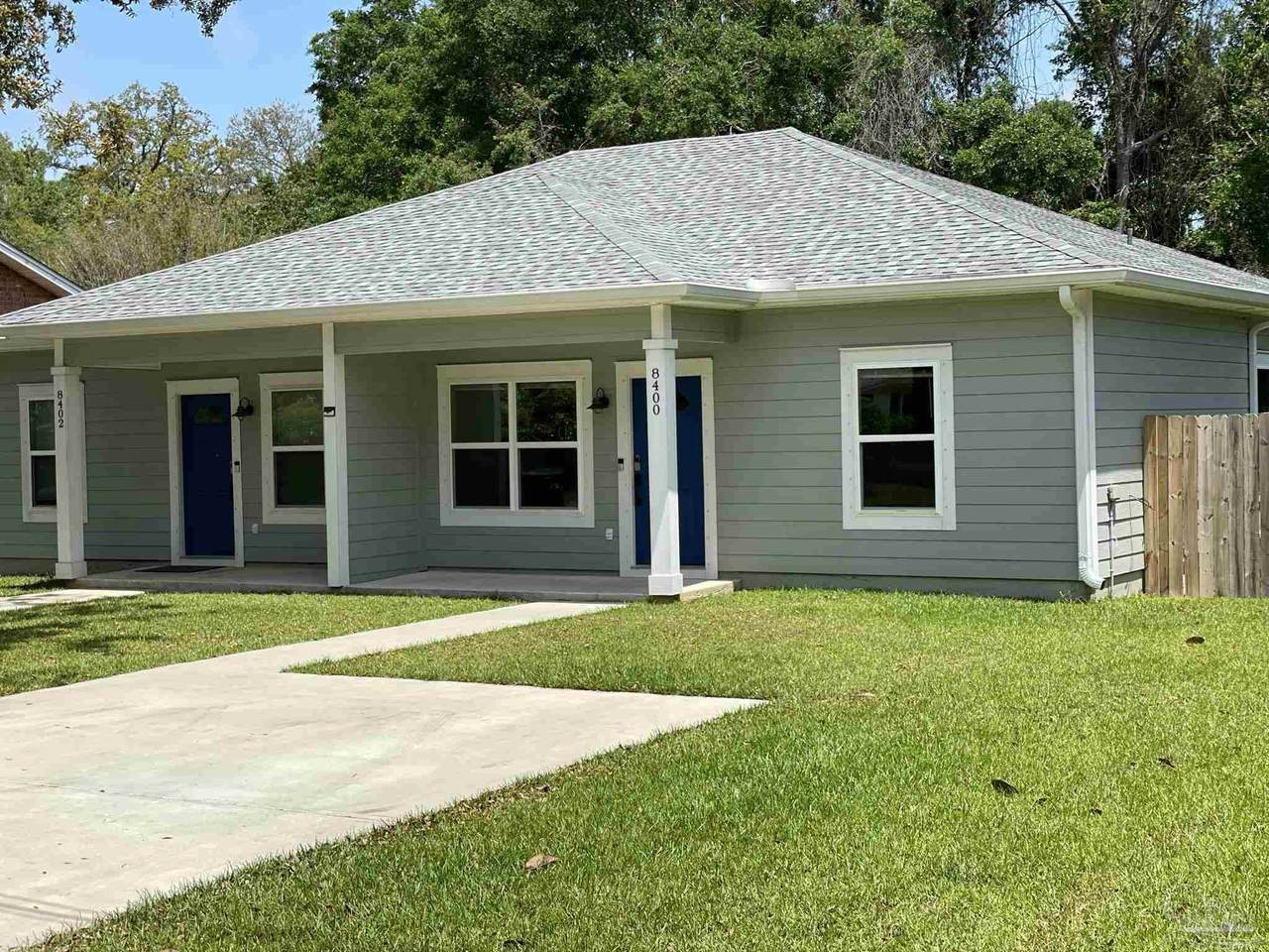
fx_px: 1906
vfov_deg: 28.0
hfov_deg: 36.8
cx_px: 634
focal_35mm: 52
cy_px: 476
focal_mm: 6
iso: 25
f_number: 2
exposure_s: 1/888
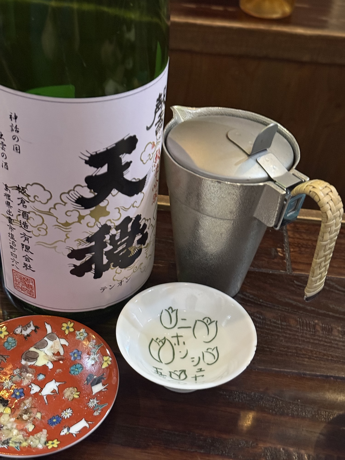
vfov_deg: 39.7
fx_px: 638
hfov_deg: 30.3
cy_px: 230
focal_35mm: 48
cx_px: 172
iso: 500
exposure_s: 1/25
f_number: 1.78
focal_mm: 6.76
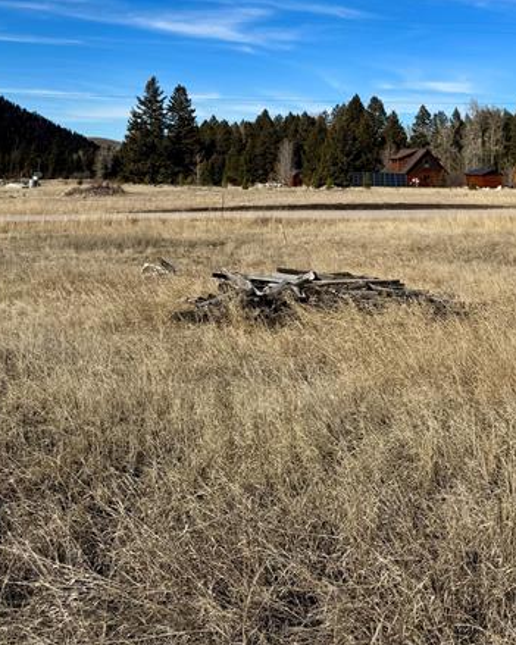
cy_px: 116
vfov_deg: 42.5
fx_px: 783
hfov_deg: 36.3
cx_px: 313
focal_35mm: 41
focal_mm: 6.76
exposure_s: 1/6410
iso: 80
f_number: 1.78
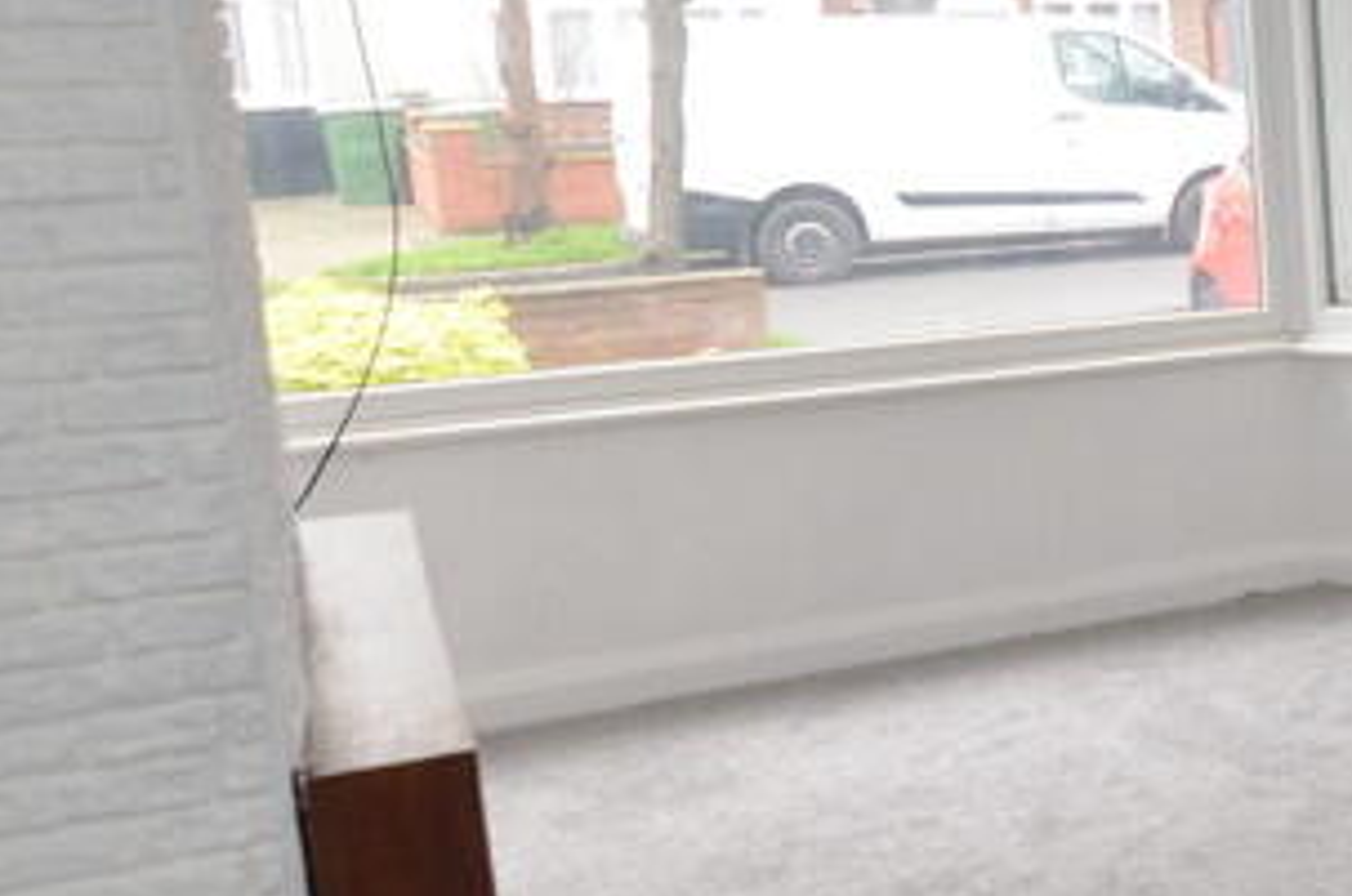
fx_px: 2088
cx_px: 2173
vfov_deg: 24.2
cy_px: 397
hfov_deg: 24.7
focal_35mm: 56
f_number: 4
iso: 400
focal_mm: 11
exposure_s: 1/60
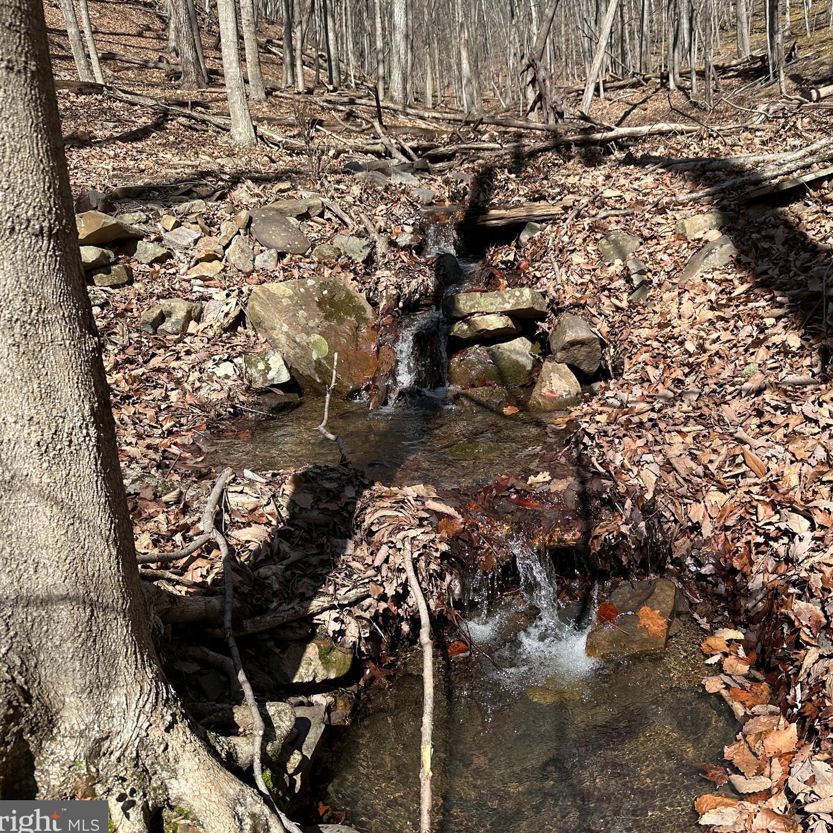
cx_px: 539
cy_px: 419
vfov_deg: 55.6
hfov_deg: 54.7
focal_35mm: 29
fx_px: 790
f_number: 1.78
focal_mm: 6.86
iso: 80
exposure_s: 1/2469
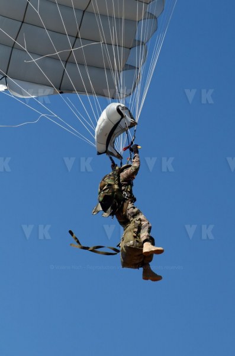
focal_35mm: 300
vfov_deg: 6.9
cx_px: 118
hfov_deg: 4.6
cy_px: 178
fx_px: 2953
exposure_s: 1/1250
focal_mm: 200
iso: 160
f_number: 6.3
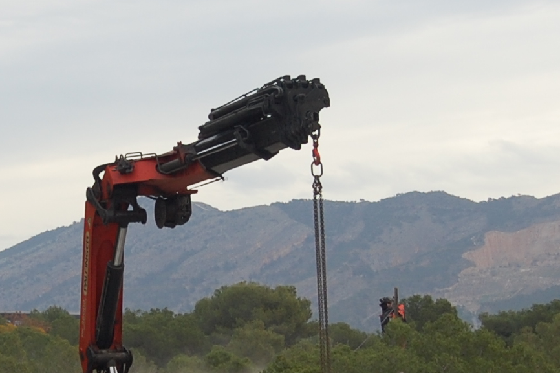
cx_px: 97
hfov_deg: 10.4
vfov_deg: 6.9
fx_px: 3078
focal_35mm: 198
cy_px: 218
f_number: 5.6
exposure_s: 1/500
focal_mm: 38
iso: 220
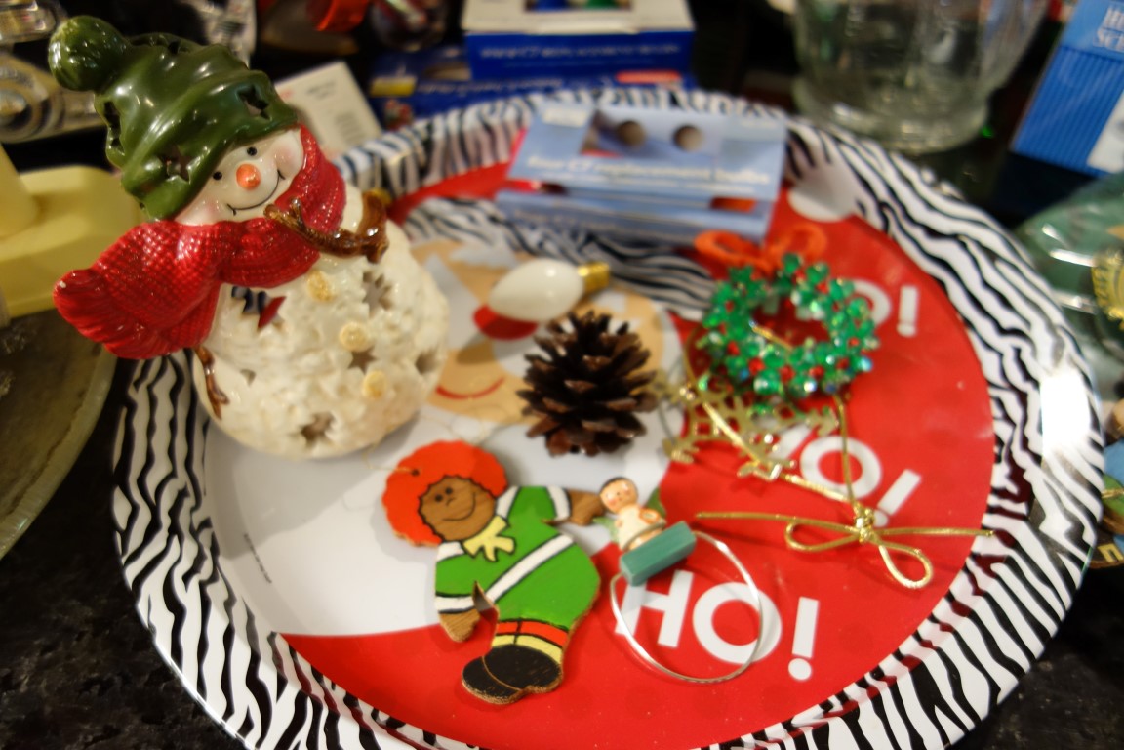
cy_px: 375
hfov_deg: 65.5
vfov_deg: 46.4
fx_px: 874
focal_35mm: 28
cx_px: 562
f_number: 1.8
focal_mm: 10.4
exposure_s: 1/30
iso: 500
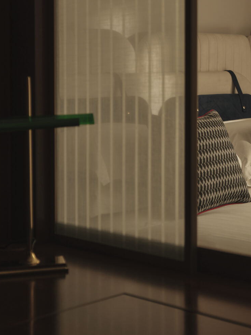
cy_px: 84
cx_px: 284
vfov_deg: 23.3
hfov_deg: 17.1
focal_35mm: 83
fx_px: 803
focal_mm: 40.3
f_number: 4
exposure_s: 1/13
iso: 200
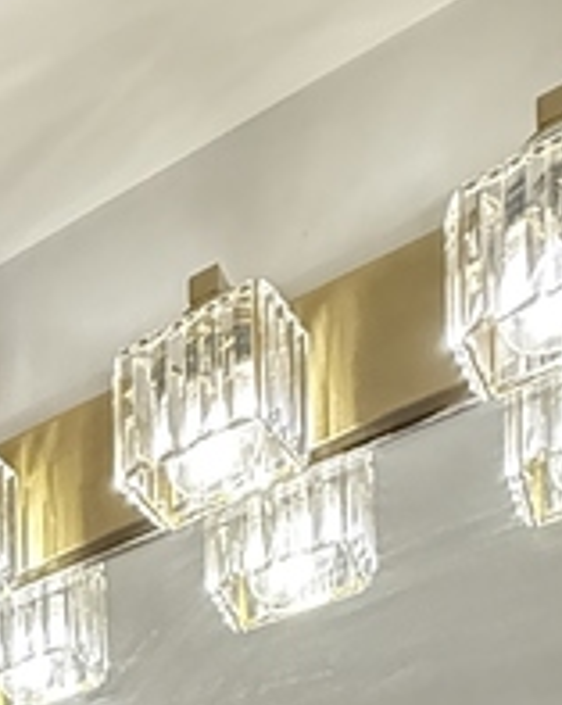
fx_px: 1563
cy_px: 1525
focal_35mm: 75
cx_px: -802
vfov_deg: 16.6
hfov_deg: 13.9
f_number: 2.2
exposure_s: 1/120
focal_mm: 2.22
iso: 500
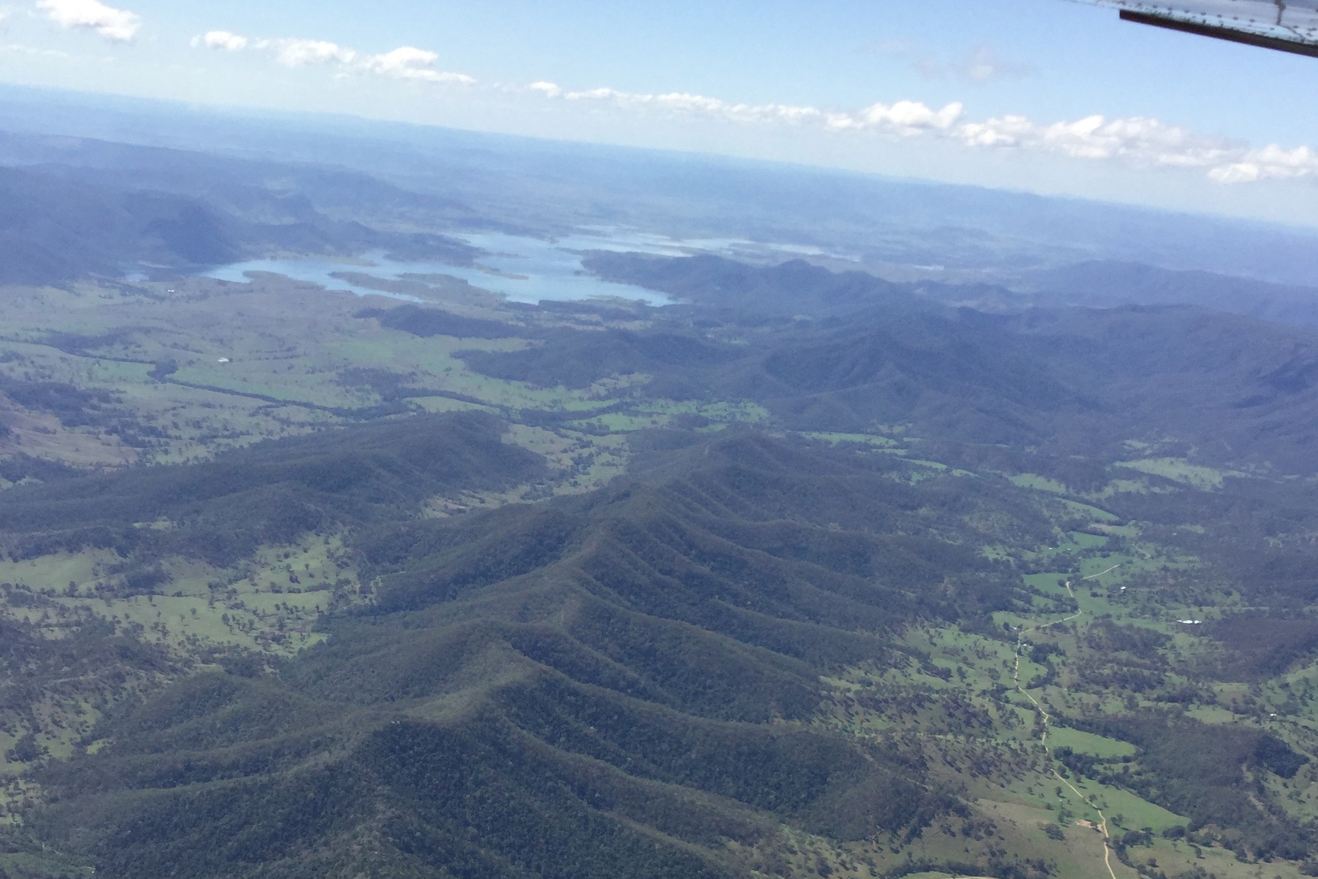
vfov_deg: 28.5
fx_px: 1684
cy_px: 725
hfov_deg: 42.7
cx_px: 690
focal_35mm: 46
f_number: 2.4
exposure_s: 1/1199
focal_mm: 3.3
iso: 25
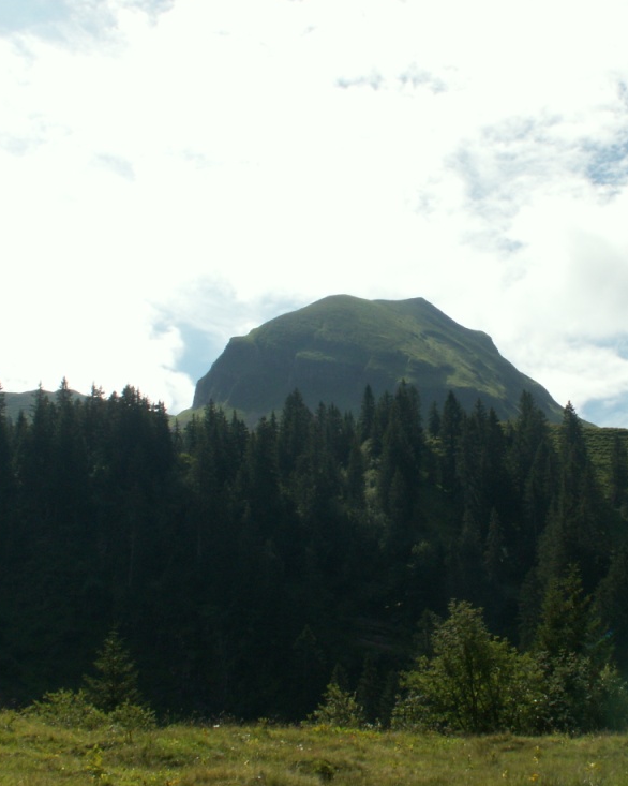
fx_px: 1395
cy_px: 384
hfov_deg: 25.2
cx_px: 447
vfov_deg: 31.5
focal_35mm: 60
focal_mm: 7.23
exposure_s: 1/200
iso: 50
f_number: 8
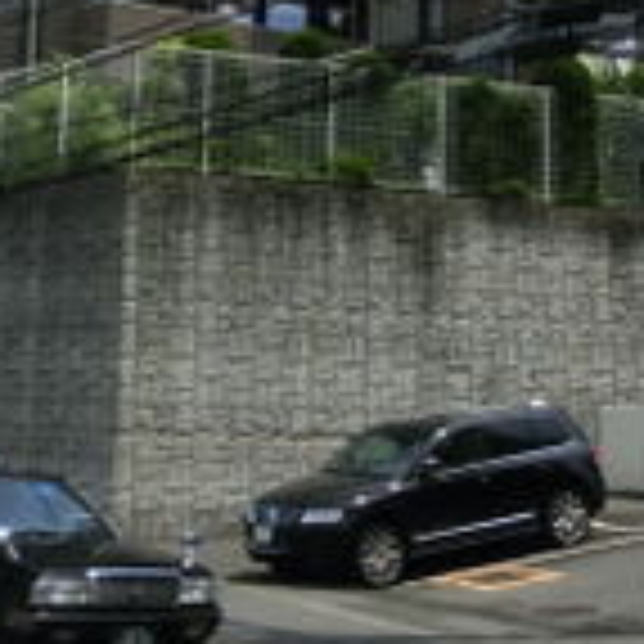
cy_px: -18
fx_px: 1873
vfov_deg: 18.9
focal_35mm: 89
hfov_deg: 19.4
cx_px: 212
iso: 80
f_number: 7.9
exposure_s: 1/250
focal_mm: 4.24
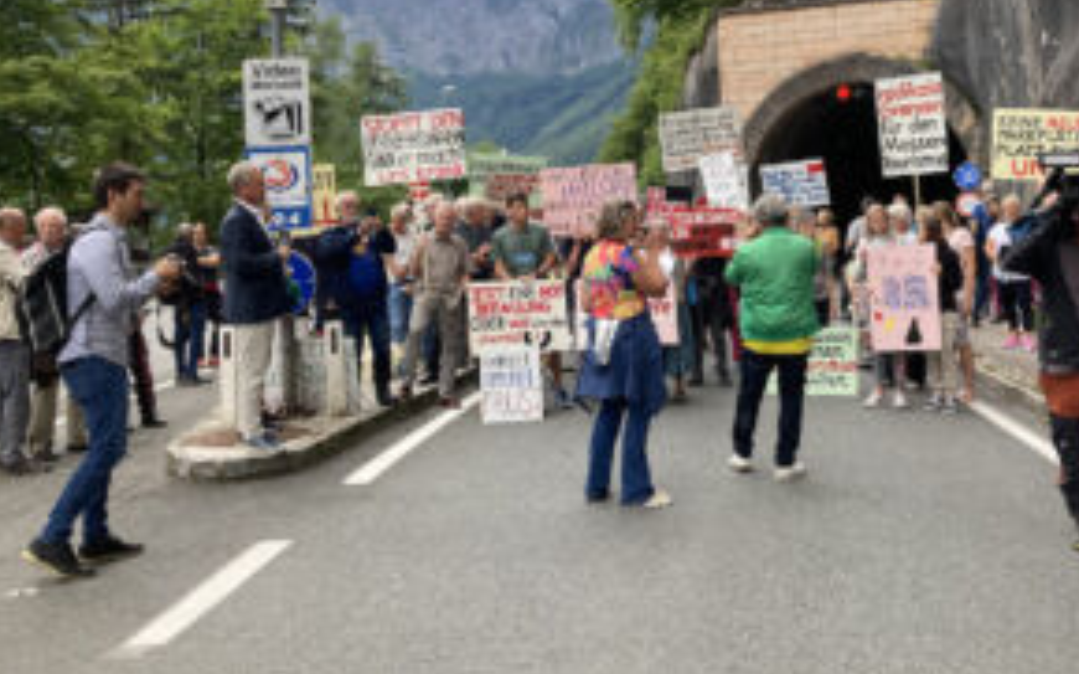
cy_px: 179
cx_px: 673
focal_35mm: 41
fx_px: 1205
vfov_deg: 30.8
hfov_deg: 47.8
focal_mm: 3.99
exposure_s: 1/422
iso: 20
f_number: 1.8
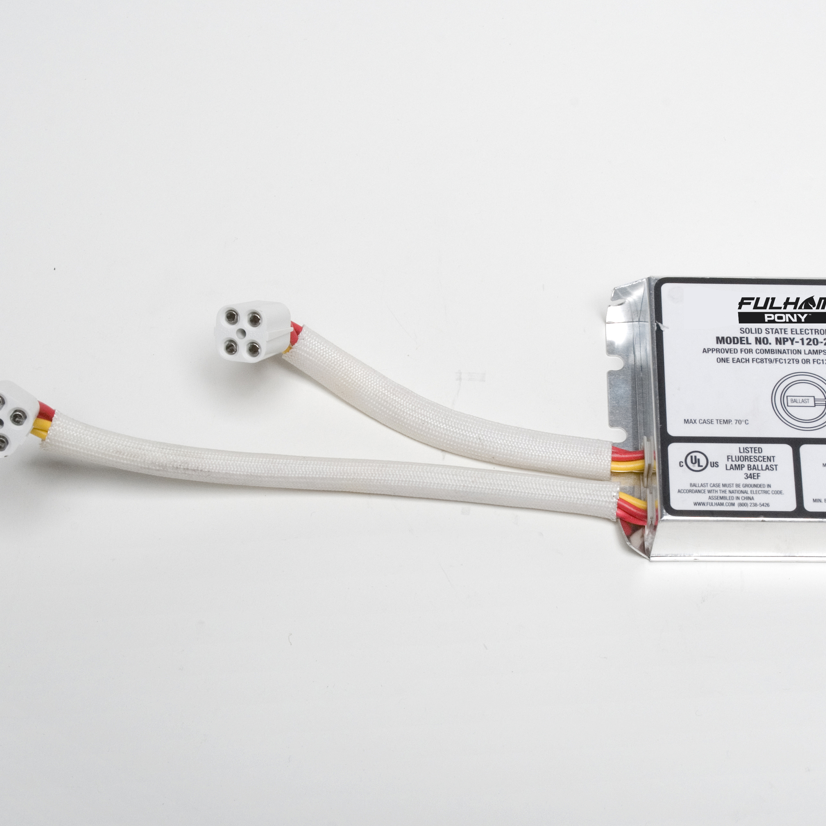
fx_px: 1610
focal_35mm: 60
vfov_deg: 28.8
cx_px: 501
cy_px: 416
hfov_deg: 28.7
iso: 320
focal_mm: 31
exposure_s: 1/250
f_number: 18
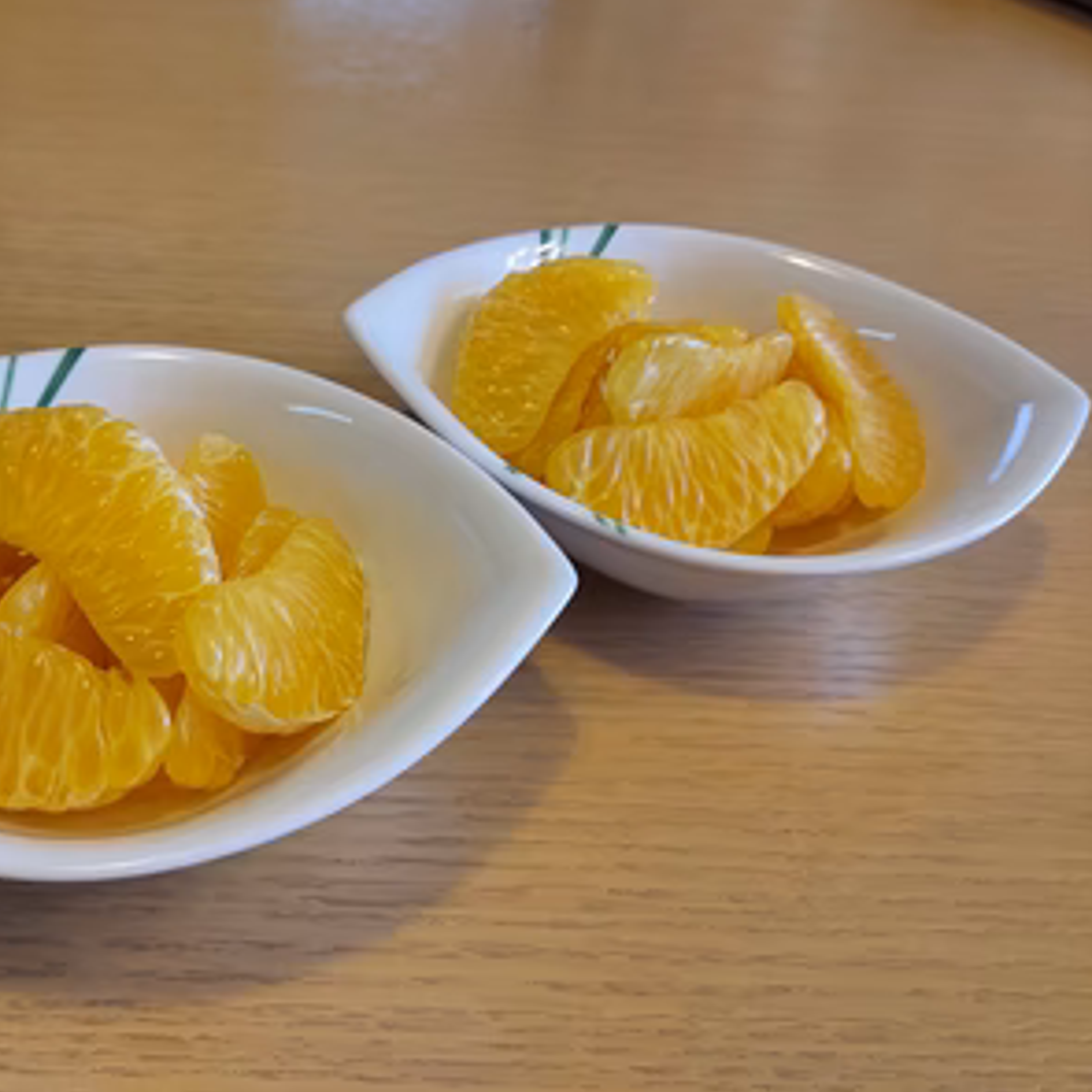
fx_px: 1071
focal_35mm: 30
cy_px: 540
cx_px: 363
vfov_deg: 54.0
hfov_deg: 53.0
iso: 64
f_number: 2
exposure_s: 1/50
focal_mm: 4.6
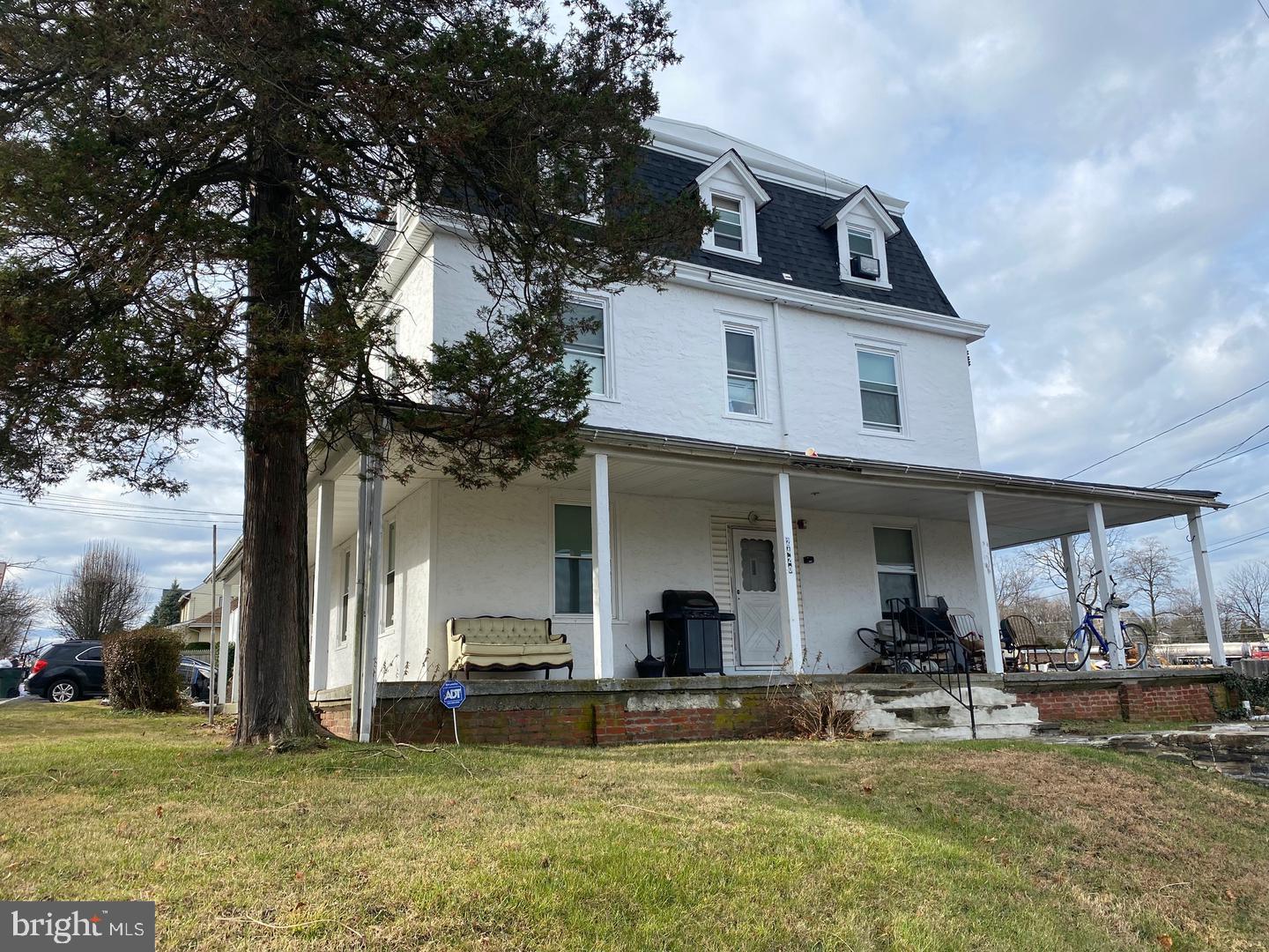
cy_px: 476
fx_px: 953
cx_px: 634
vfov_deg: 53.1
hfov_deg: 67.3
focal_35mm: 26
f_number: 1.8
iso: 32
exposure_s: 1/1464
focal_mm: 4.25
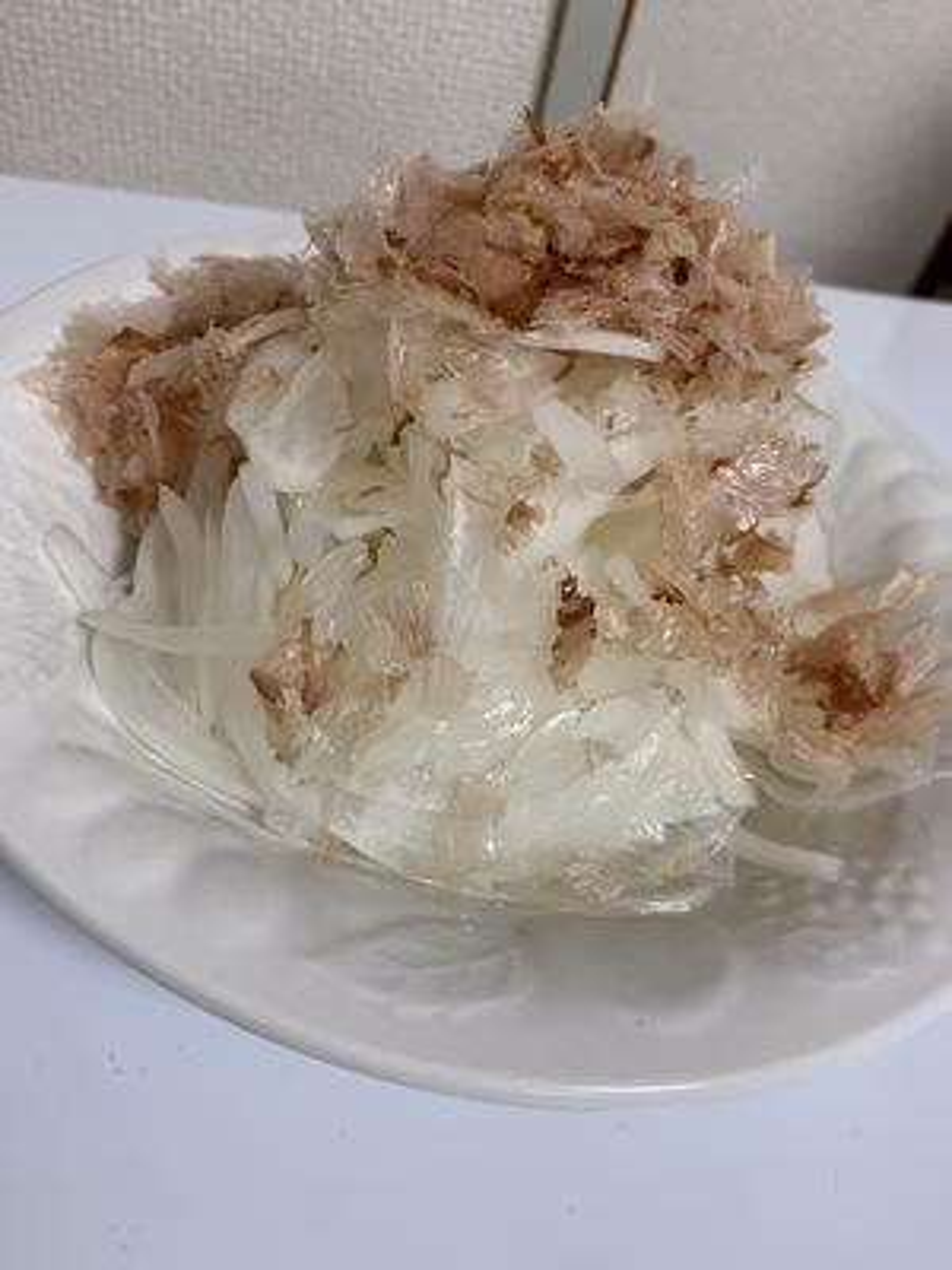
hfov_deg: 53.1
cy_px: 635
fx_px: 953
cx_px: 476
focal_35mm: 26
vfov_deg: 67.3
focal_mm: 4.25
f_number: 1.8
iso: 50
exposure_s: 1/50
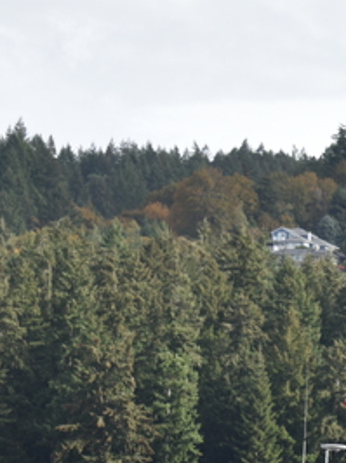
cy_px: 621
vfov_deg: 6.2
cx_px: 942
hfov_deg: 4.6
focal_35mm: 315
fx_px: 4205
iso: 100
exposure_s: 1/160
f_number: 7.1
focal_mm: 68
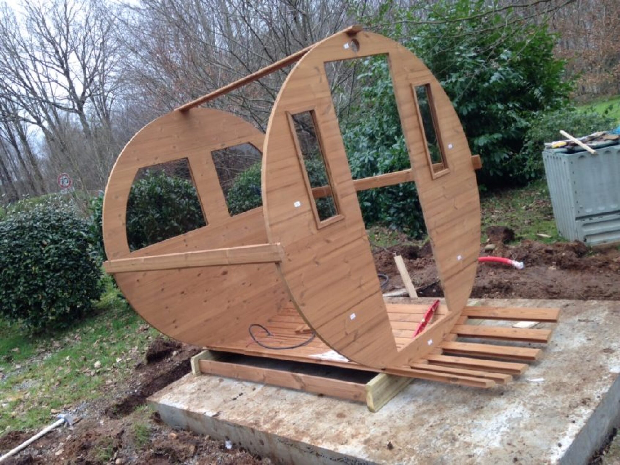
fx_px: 591
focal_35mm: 33
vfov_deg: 42.9
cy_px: 232
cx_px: 310
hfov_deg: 55.4
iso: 50
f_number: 2.4
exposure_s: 1/120
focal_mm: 4.12
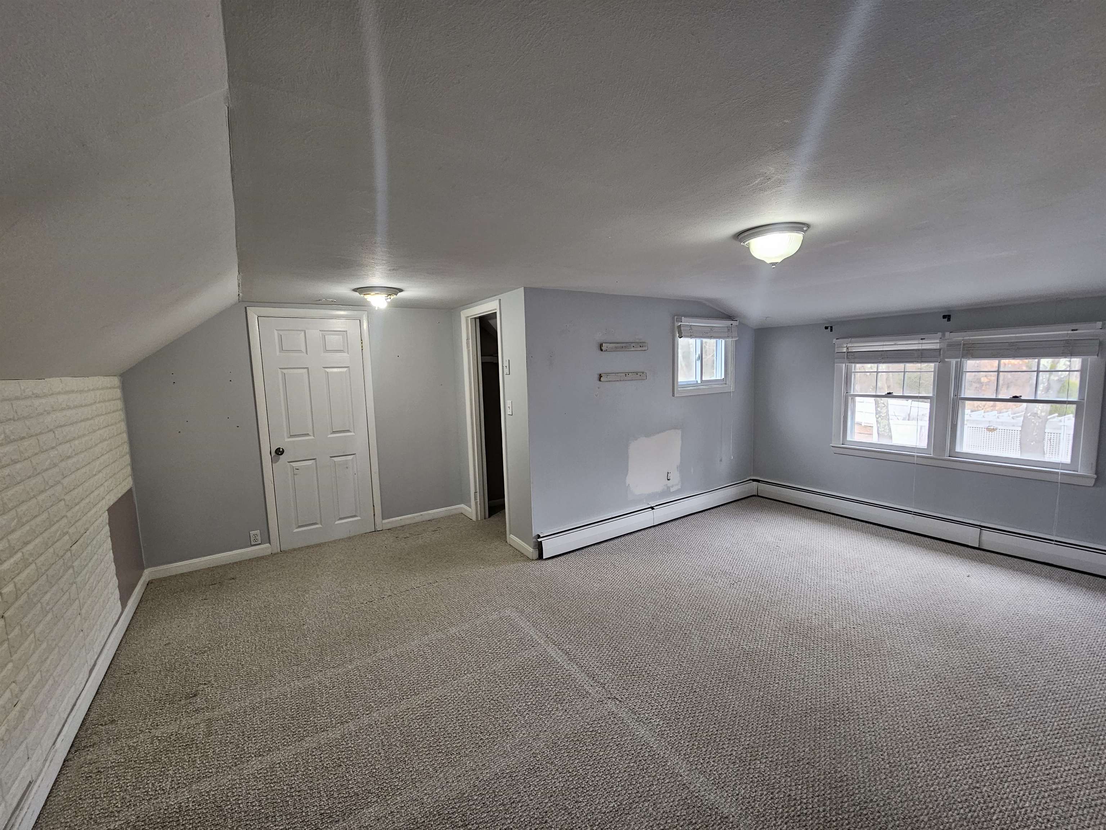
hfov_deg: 106.2
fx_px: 415
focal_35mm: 13
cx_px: 553
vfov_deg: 89.9
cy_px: 415
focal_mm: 2.2
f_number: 2.2
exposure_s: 1/60
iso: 125
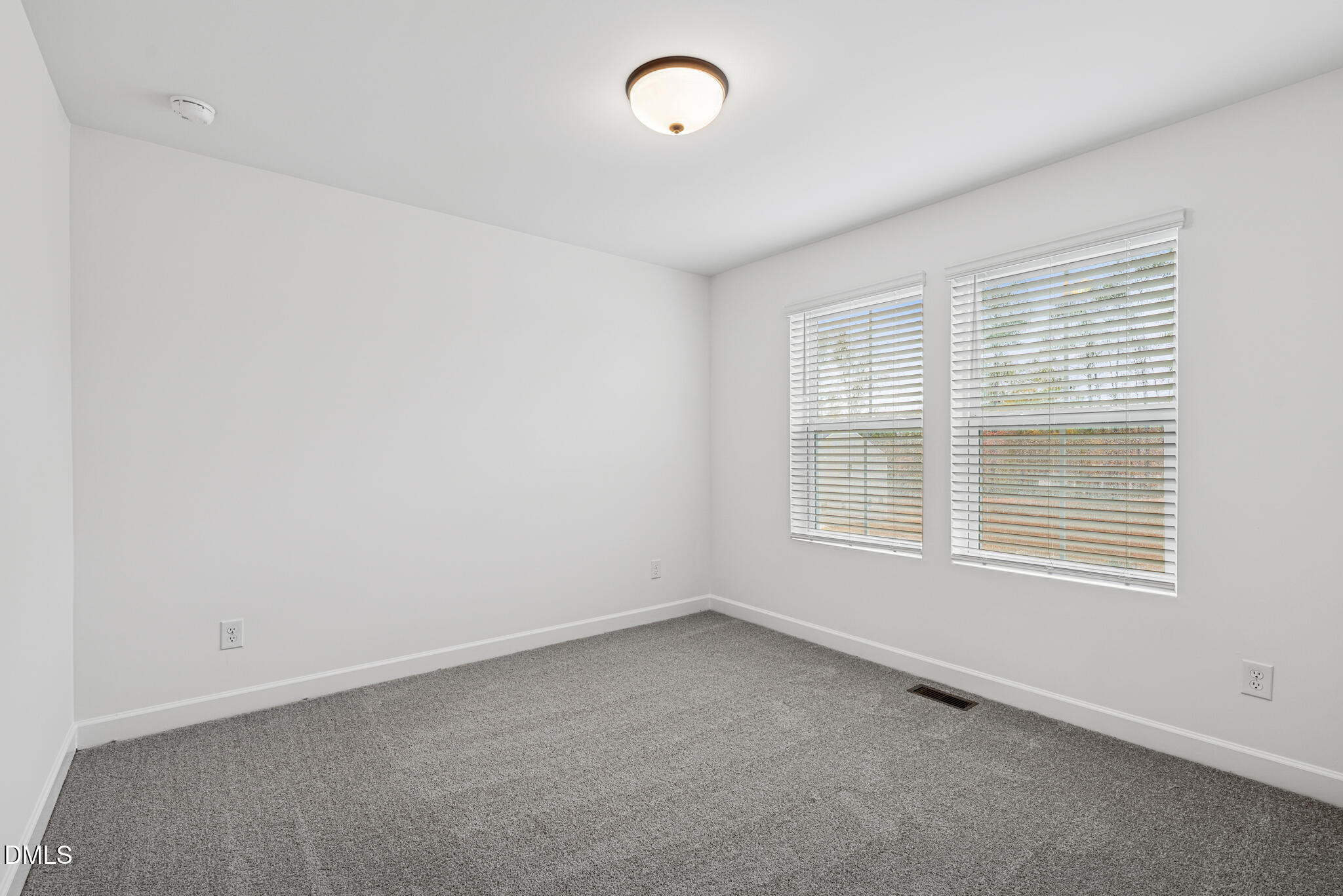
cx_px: 672
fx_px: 597
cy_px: 448
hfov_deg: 96.7
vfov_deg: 73.8
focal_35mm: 16
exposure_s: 1/6
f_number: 9
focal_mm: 16
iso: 100
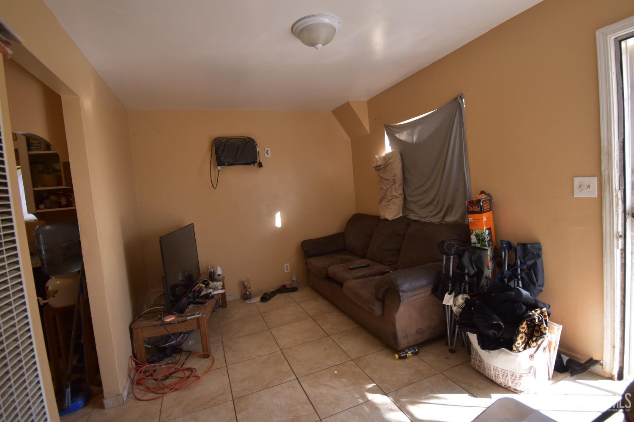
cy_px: 211
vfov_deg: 72.1
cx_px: 317
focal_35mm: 16
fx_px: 291
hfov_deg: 95.0
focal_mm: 11
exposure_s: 1/80
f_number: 4.8
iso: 400
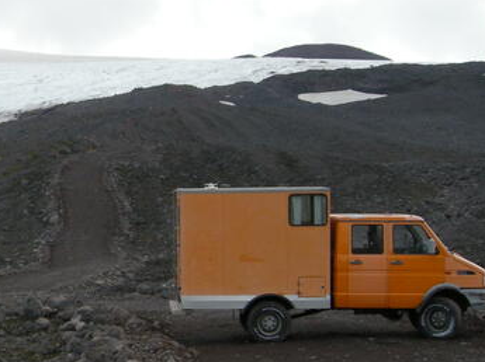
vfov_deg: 14.2
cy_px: 230
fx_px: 1456
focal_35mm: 104
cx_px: -174
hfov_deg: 17.5
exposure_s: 1/287
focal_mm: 7.5
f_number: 4.8
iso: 100
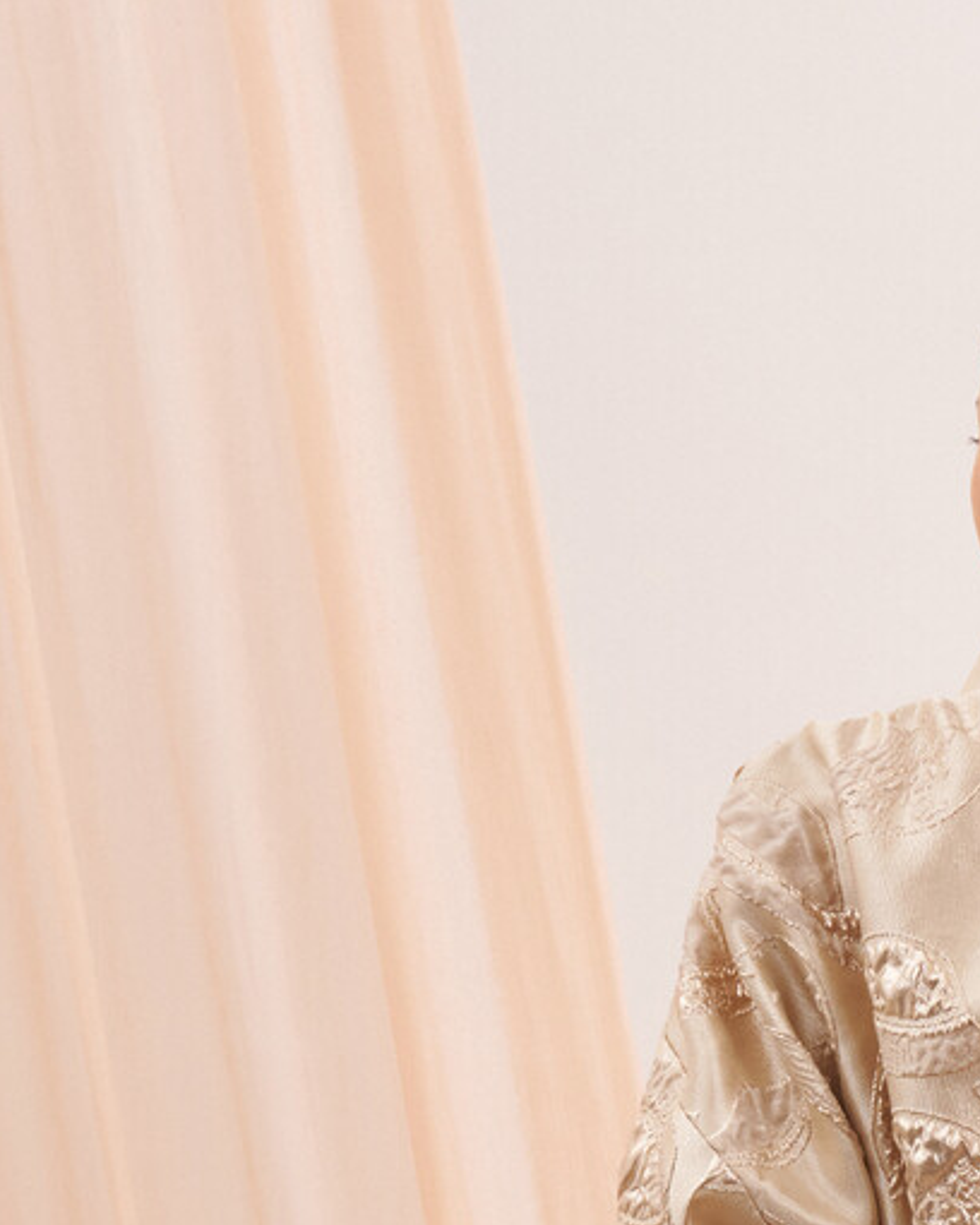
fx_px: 6961
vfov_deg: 9.7
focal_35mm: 192
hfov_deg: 8.0
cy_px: 1910
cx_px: 1127
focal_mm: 58
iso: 400
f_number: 11
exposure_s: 1/160
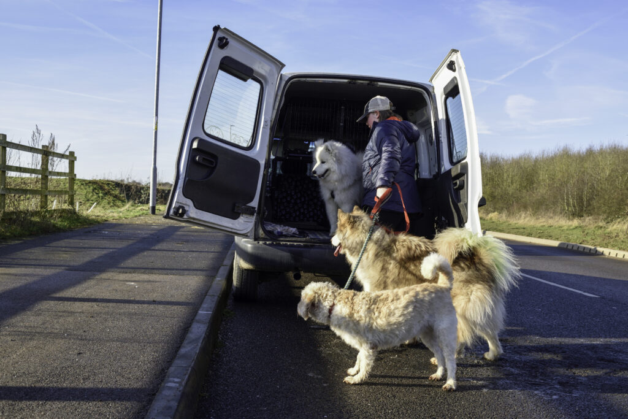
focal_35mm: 35
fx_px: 611
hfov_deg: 54.4
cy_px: 210
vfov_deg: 37.9
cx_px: 314
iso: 250
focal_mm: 35
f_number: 8
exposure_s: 1/320
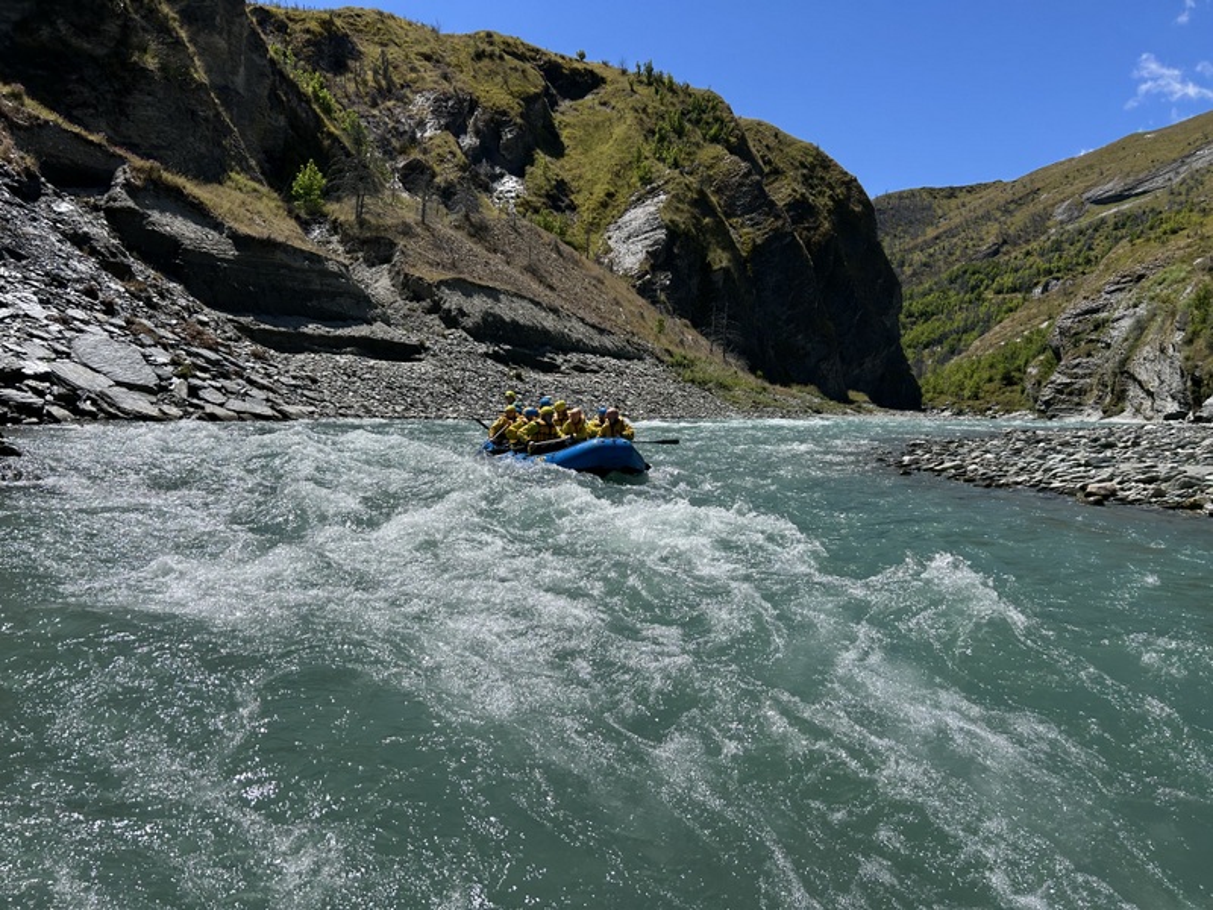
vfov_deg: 53.1
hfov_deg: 67.3
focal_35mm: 26
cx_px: 606
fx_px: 911
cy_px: 455
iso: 50
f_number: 1.5
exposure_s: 1/7463
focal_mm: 5.7
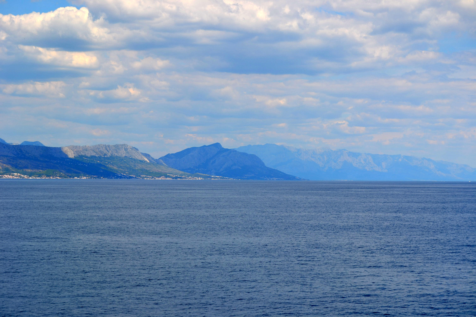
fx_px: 1091
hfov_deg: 24.6
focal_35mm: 82
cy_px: 158
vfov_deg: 16.6
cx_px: 238
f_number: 9
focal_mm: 55
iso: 100
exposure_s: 1/320
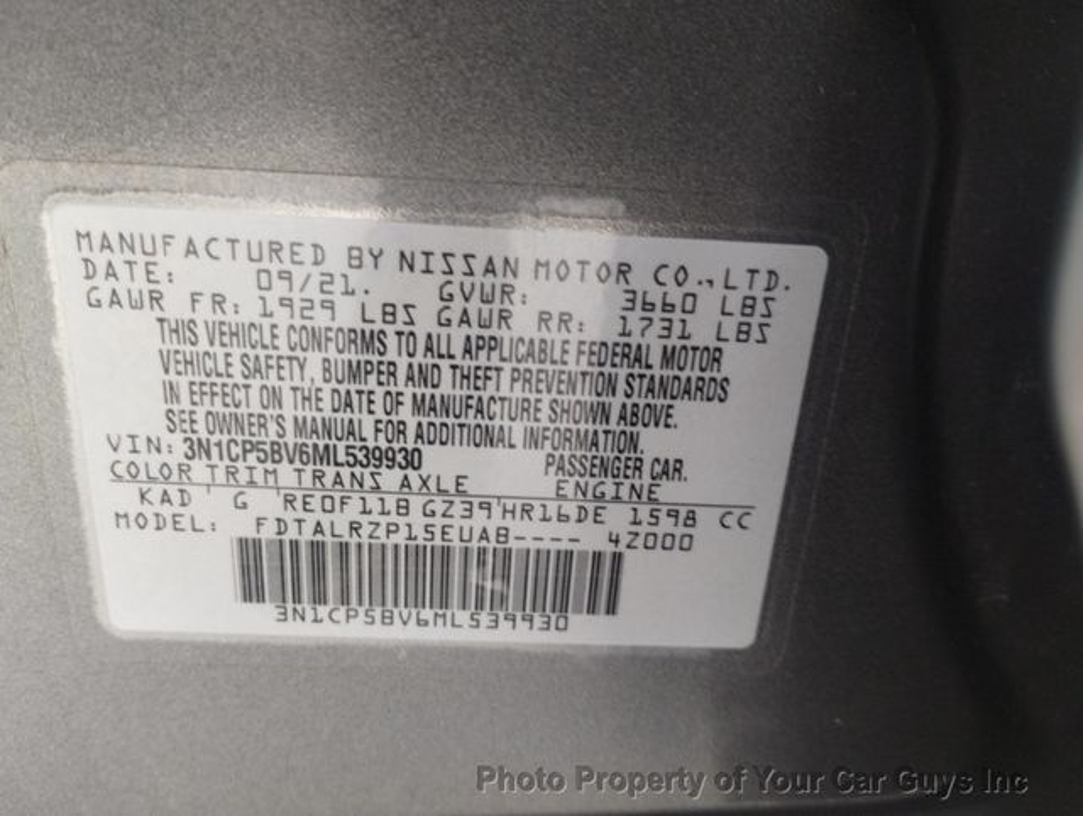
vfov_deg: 49.9
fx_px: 877
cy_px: 408
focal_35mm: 28
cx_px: 542
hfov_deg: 63.4
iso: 384
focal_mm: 4.27
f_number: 1.8
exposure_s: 1/40
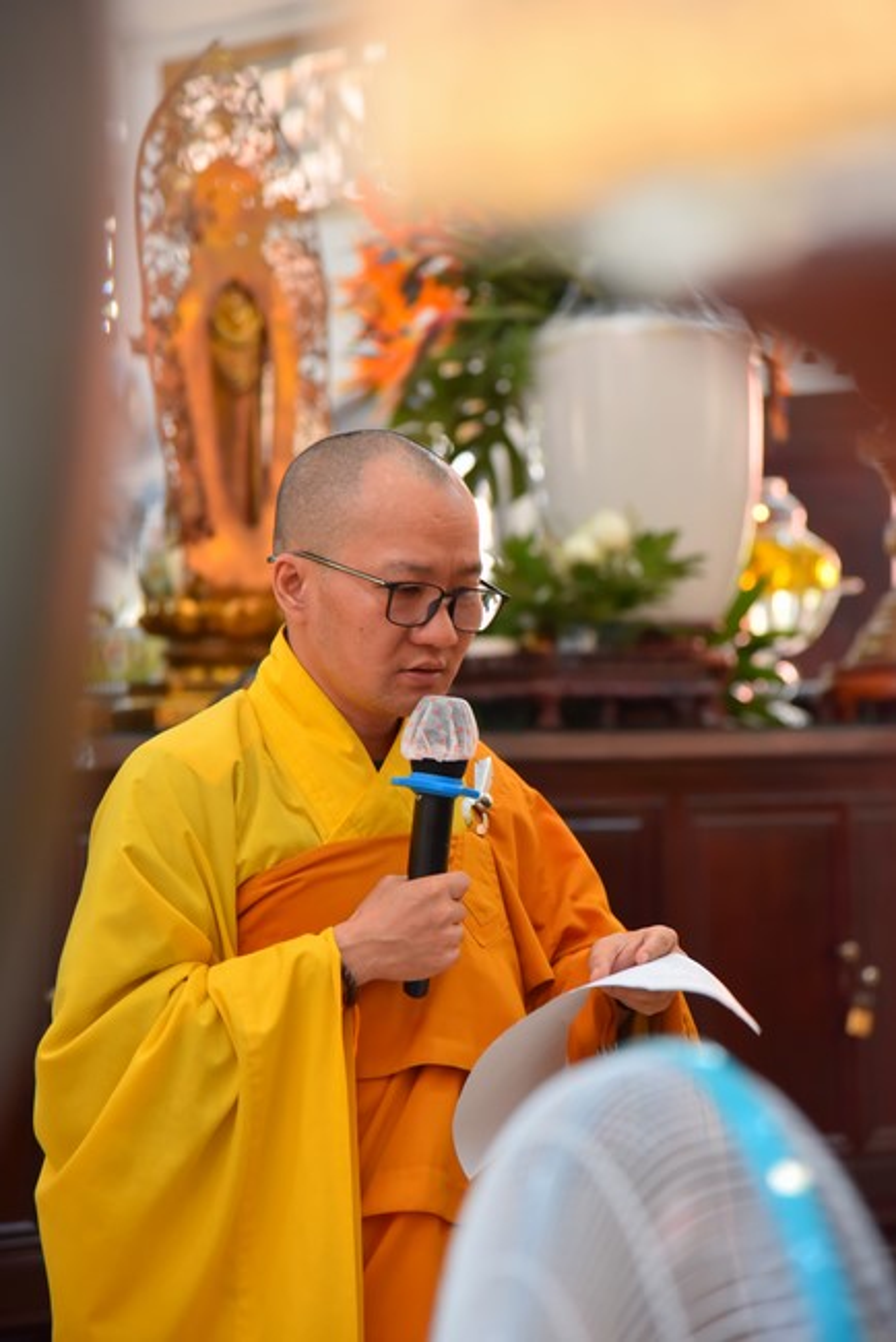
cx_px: 448
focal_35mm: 110
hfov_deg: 12.5
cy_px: 671
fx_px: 4102
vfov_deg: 18.6
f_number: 4.5
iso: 1250
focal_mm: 110
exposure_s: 1/125
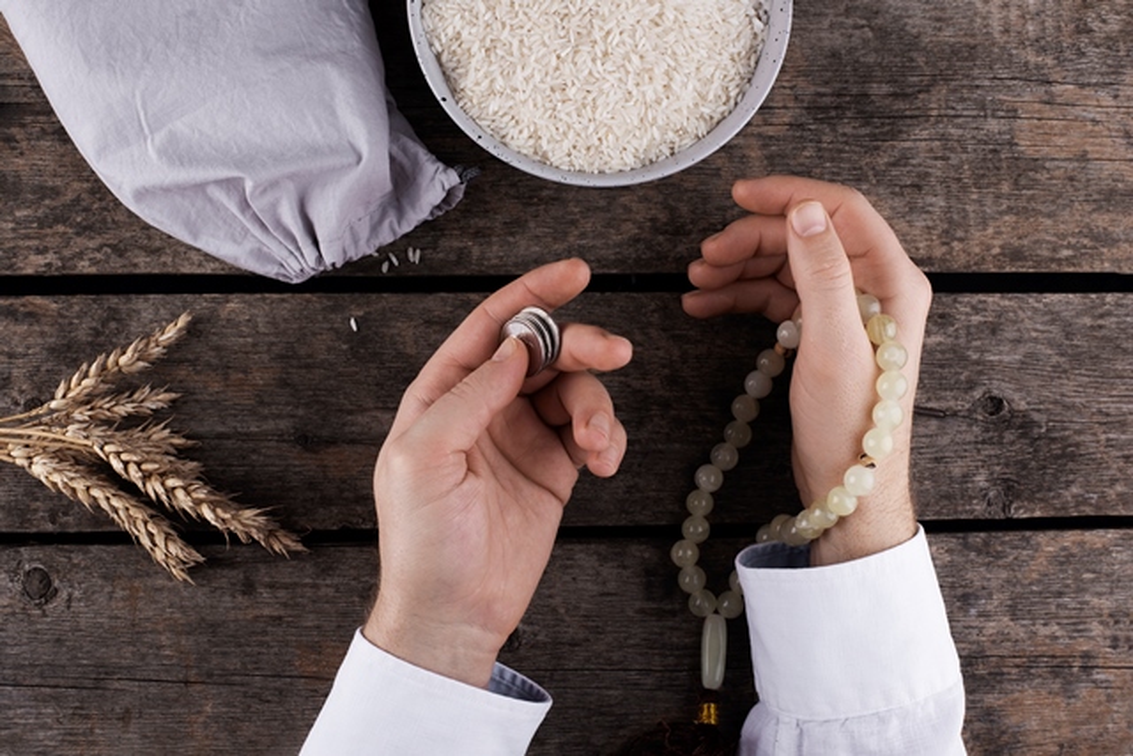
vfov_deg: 27.0
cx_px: 566
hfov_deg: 39.6
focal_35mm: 50
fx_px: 1574
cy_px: 378
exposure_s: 1/100
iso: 100
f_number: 9
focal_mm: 50
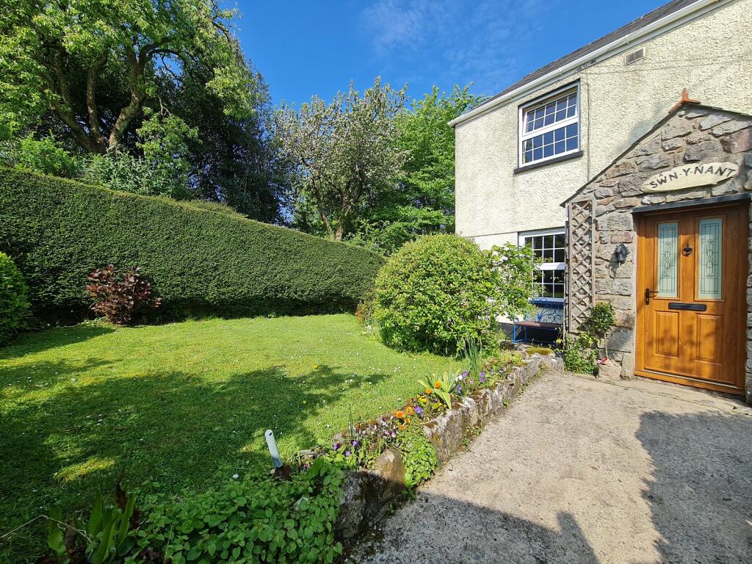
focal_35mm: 13
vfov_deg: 89.9
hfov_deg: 106.2
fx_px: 282
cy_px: 282
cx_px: 376
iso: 64
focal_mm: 2.2
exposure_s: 1/1500
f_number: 2.2
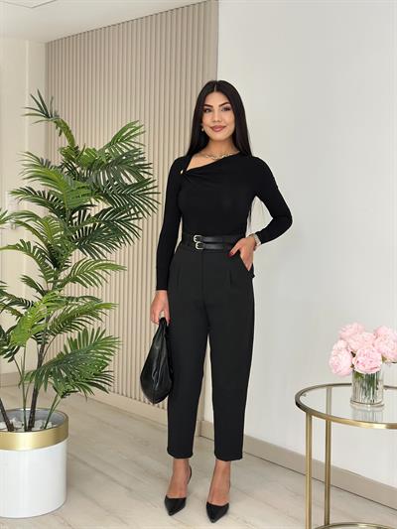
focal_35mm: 48
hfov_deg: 30.3
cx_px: 198
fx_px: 734
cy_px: 264
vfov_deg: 39.6
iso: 80
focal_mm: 6.86
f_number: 1.78
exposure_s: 1/361
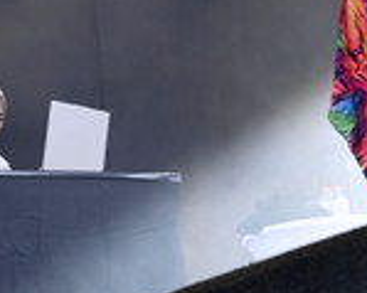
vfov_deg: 7.5
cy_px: -17
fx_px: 2225
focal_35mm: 205
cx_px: 156
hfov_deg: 9.4
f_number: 7.1
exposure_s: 1/200
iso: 800
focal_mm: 72
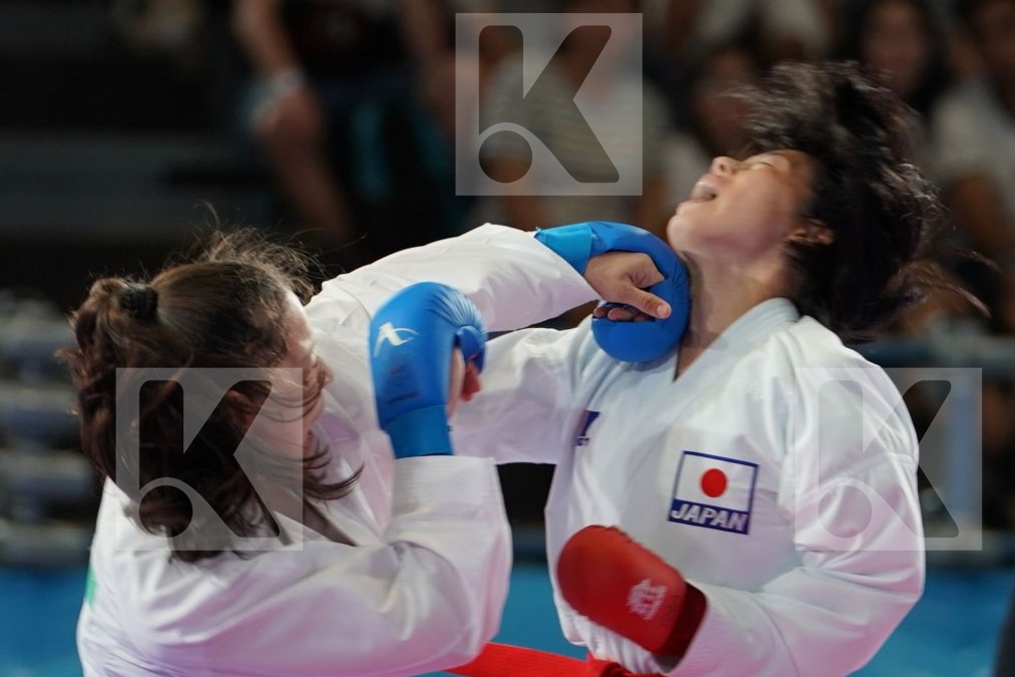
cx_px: 549
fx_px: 12628
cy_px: 459
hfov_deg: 4.6
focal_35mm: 448
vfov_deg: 3.1
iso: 640
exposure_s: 1/500
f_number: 2.8
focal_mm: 168
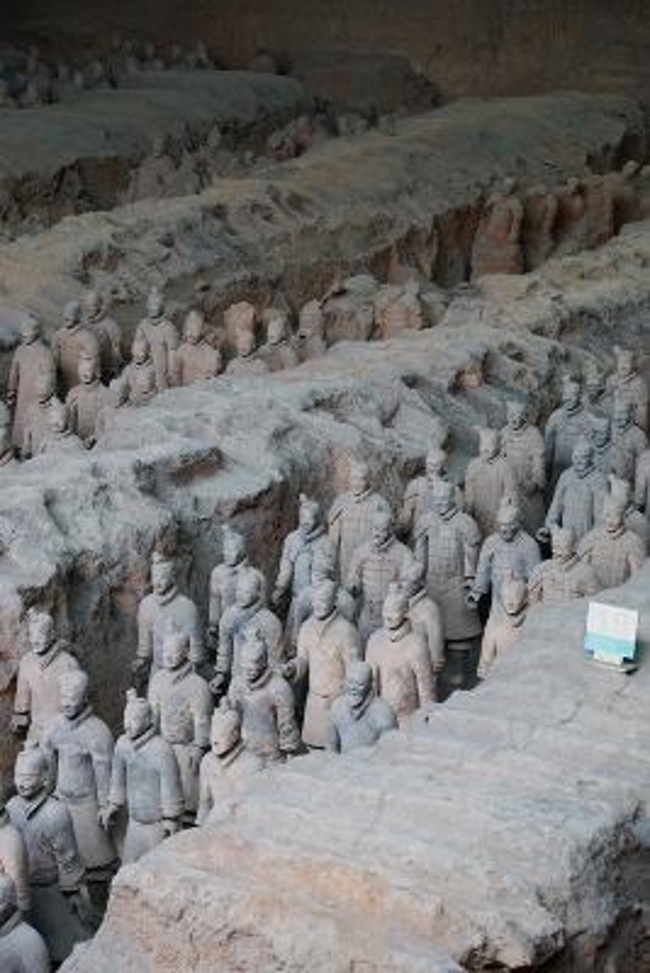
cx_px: 325
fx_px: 2841
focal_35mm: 105
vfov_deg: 19.4
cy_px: 486
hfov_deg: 13.1
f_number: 5.6
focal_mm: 70
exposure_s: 1/125
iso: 800
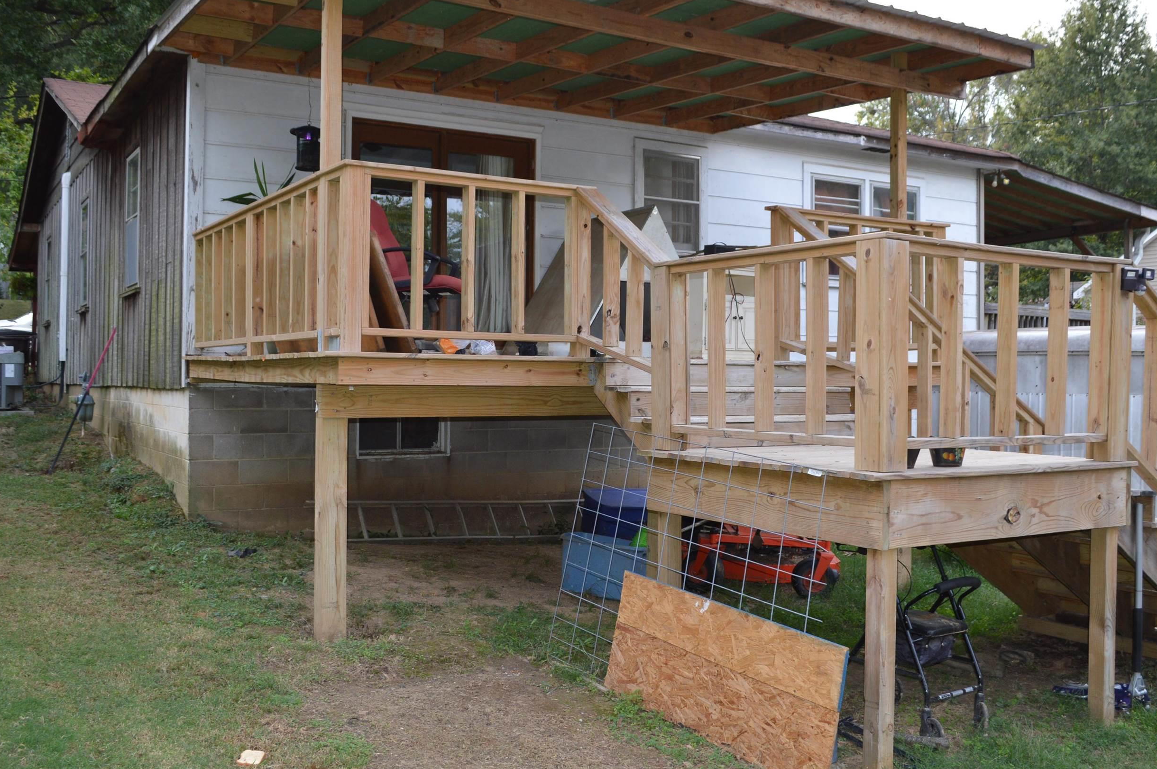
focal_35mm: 34
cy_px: 361
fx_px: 1092
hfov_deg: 55.7
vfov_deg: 38.8
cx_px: 633
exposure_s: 1/125
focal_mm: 18
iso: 180
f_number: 4
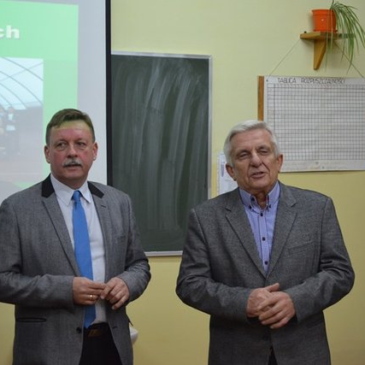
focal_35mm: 107
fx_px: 1272
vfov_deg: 16.3
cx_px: 228
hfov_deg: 16.3
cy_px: 183
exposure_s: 1/50
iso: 1600
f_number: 5.6
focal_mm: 55
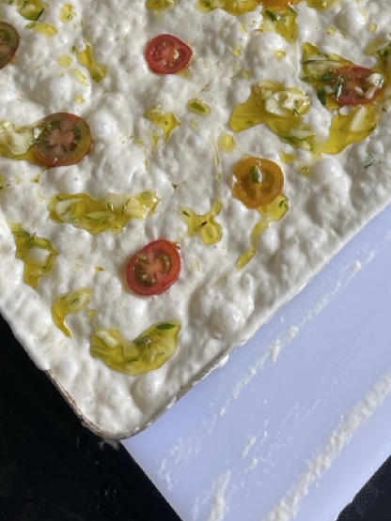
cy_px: 16
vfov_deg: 30.2
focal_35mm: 60
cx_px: 263
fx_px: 904
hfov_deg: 24.3
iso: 40
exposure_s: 1/121
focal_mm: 4.2
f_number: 1.6
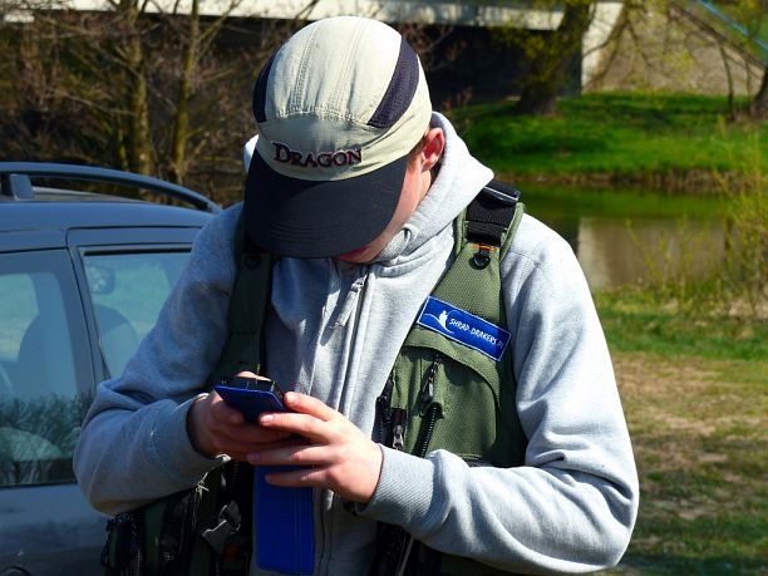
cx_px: 384
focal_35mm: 135
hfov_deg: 14.6
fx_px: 2995
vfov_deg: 11.0
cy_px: 288
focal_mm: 24.3
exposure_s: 1/500
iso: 100
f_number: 4
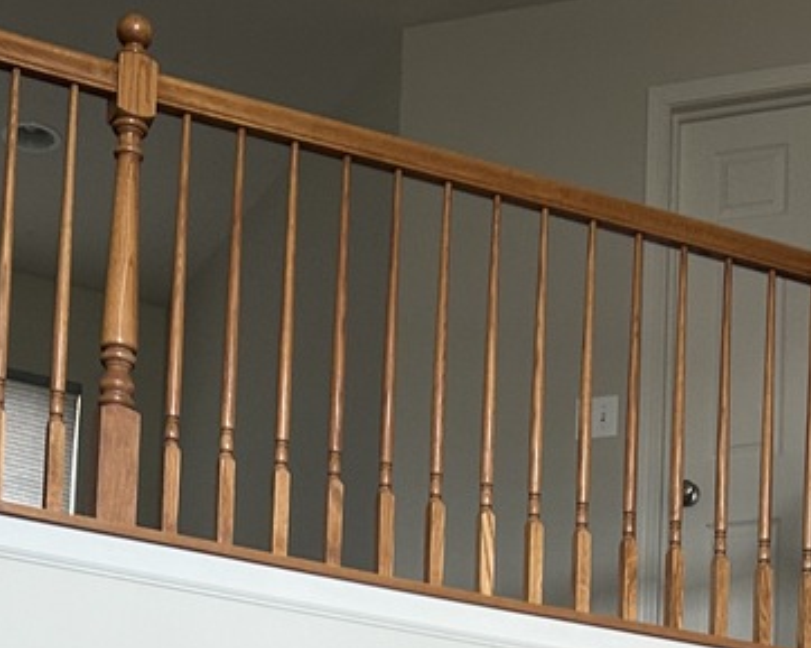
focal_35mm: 101
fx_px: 2422
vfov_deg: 13.9
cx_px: 520
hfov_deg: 19.0
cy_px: 1085
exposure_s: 1/60
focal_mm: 5.7
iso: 100
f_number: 1.5
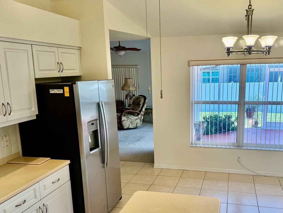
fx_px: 278
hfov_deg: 53.5
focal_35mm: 34
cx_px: 172
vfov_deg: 41.6
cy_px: 127
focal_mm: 6.76
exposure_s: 1/121
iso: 80
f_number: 1.78
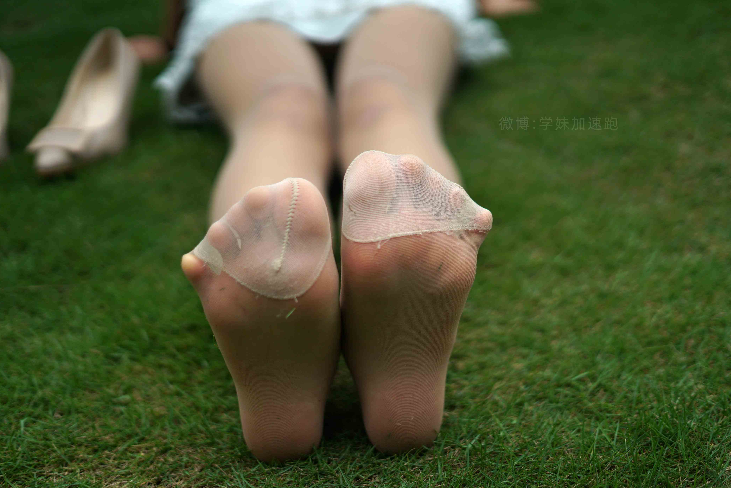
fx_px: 1036
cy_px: 240
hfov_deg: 38.9
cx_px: 369
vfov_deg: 26.5
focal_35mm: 51
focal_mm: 50
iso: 250
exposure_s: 1/8000
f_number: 1.8
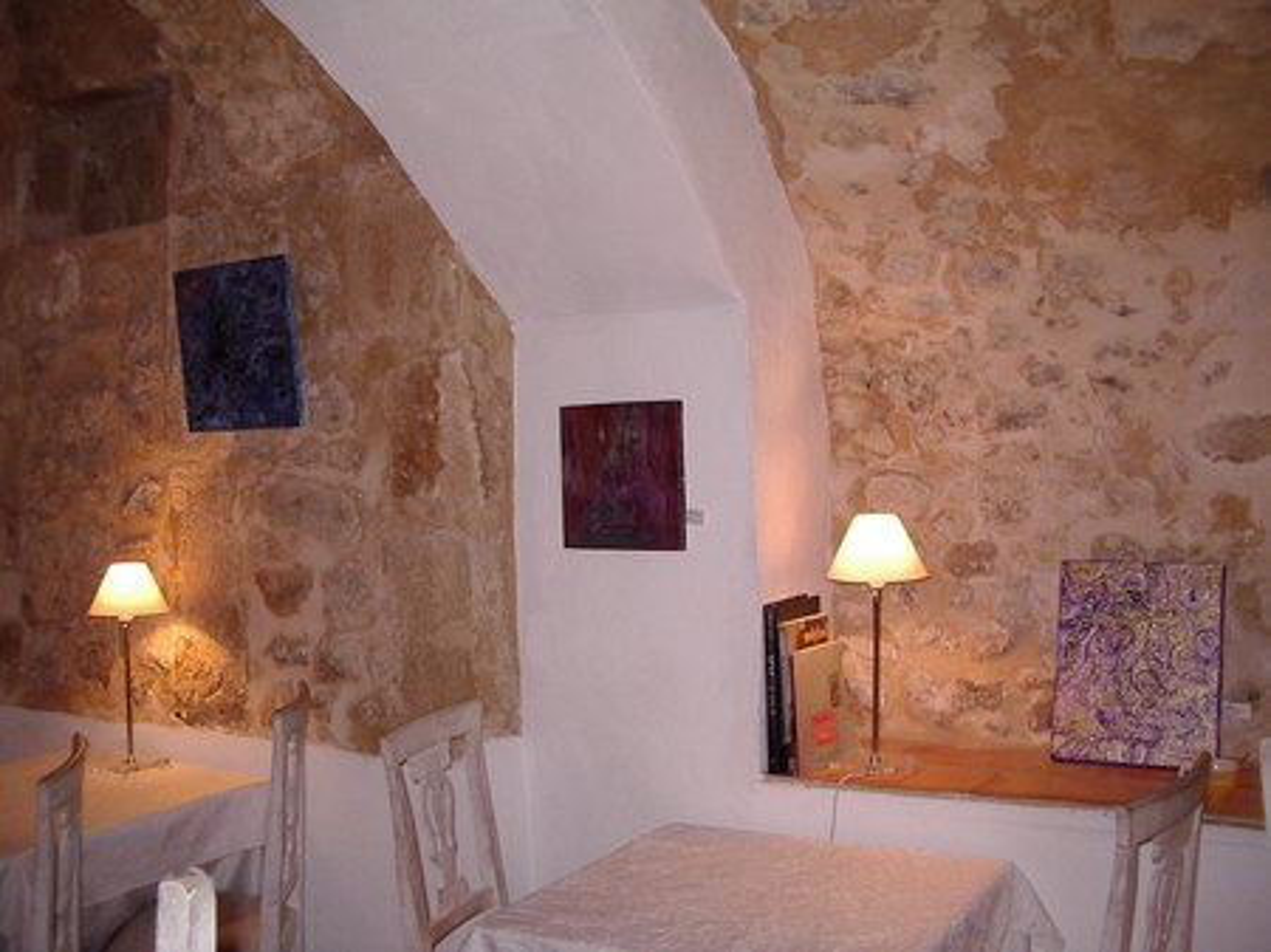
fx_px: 1395
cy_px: 476
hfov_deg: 49.0
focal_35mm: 38
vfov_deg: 37.7
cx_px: 636
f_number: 2.6
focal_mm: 5.8
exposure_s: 1/60
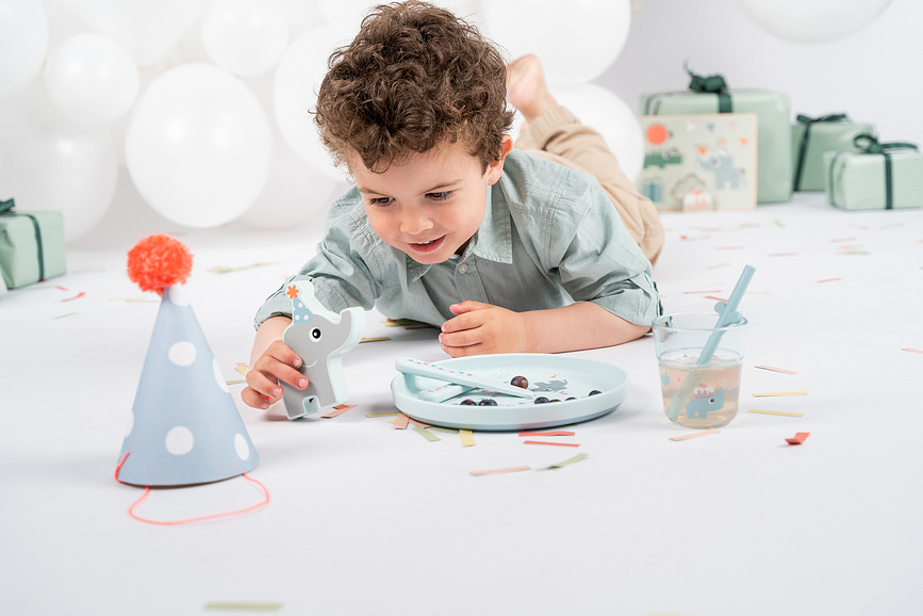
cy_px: 308
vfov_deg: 23.8
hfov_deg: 35.1
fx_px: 1461
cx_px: 462
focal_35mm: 57
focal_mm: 57
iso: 800
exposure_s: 1/200
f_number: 5
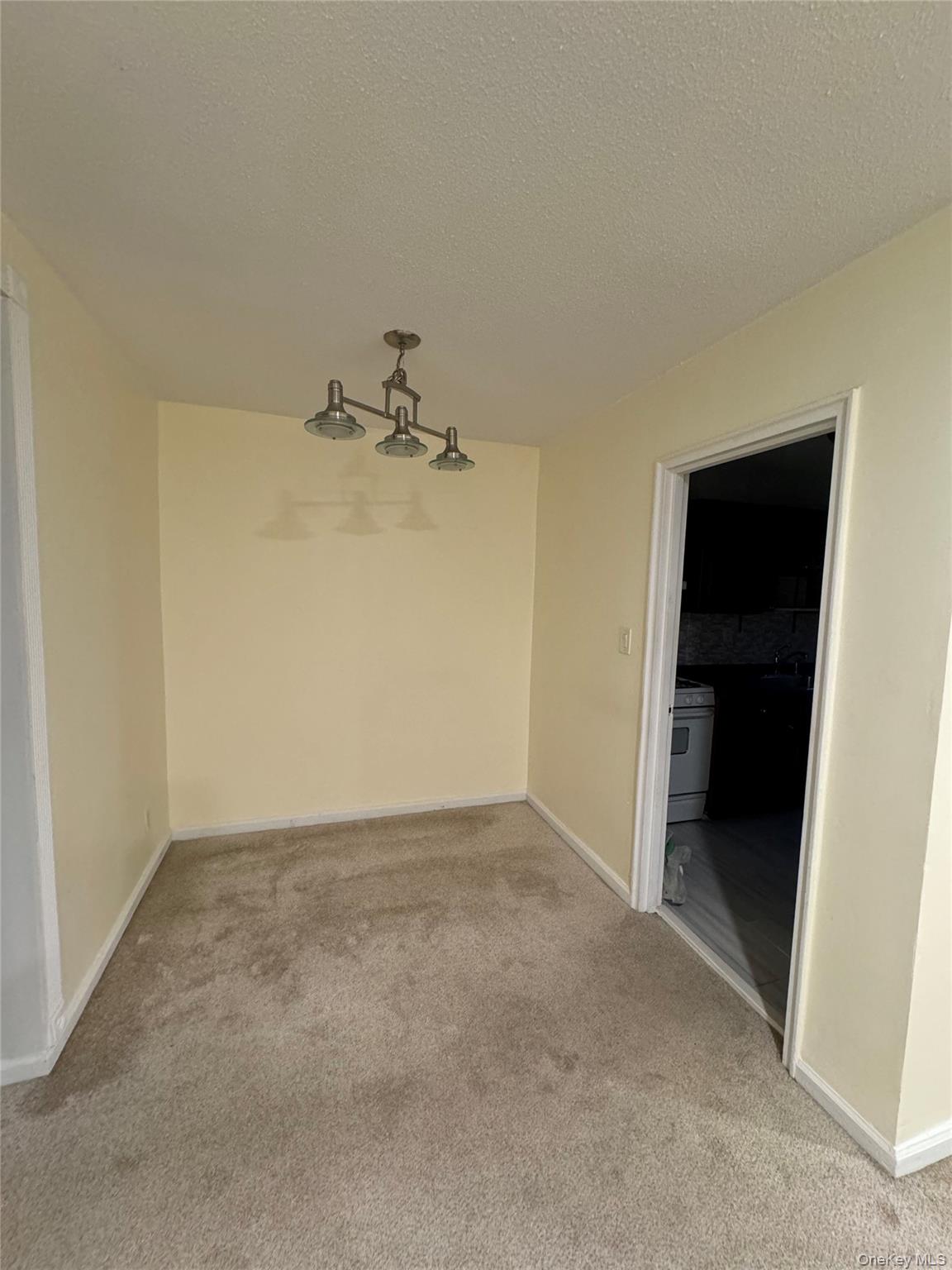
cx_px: 476
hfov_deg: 85.7
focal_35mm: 14
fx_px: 513
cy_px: 635
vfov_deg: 102.1
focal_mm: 2.22
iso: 400
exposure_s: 1/60
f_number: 2.2
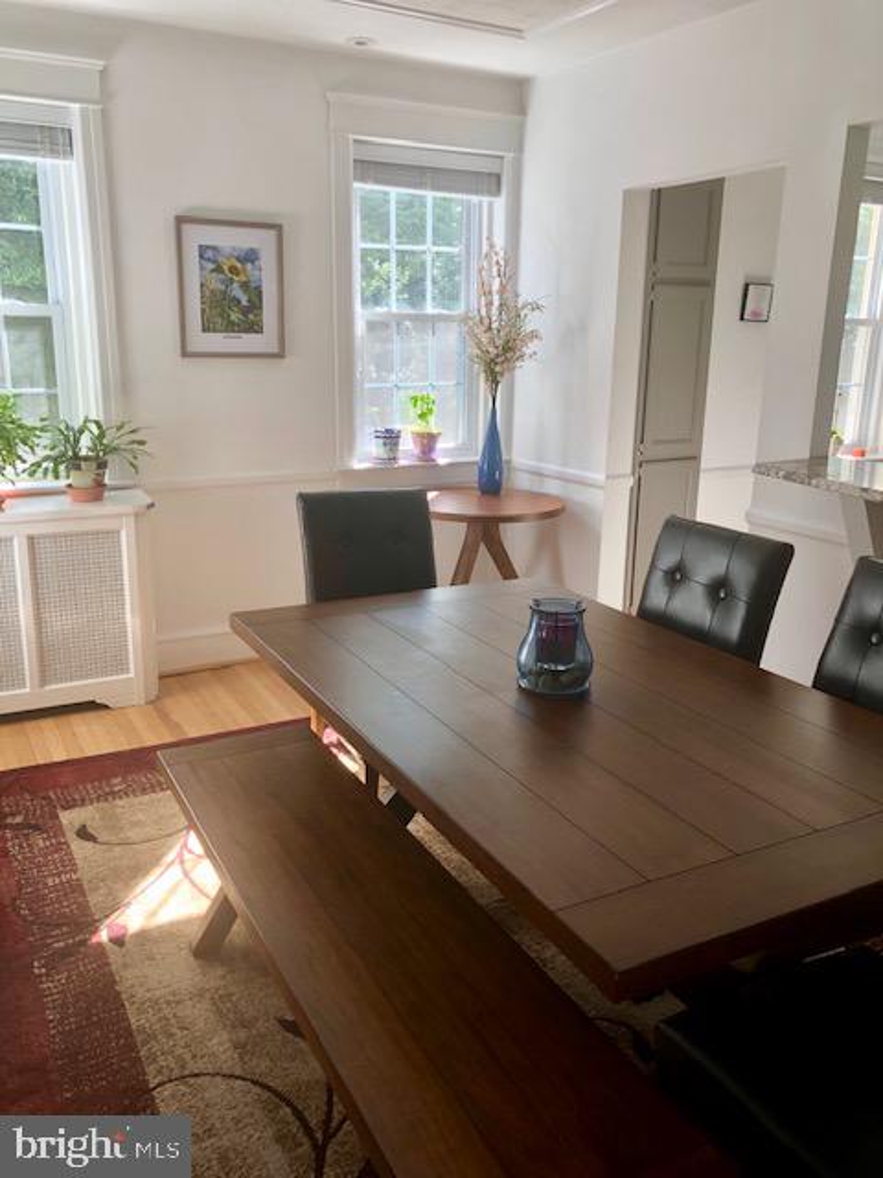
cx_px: 442
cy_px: 589
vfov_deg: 63.4
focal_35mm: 28
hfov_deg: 49.7
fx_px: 952
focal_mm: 4
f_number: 1.8
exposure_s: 1/120
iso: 50
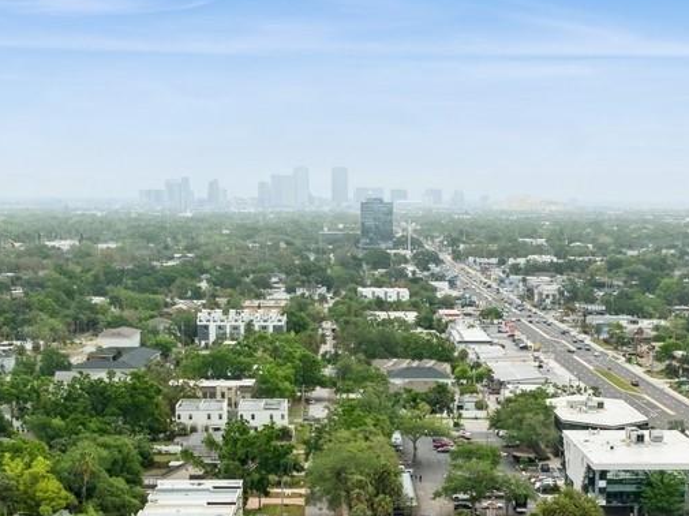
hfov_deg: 25.7
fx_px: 1512
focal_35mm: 76
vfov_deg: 18.5
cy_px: 592
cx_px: 389
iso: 120
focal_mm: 12.29
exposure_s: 1/1600
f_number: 2.8
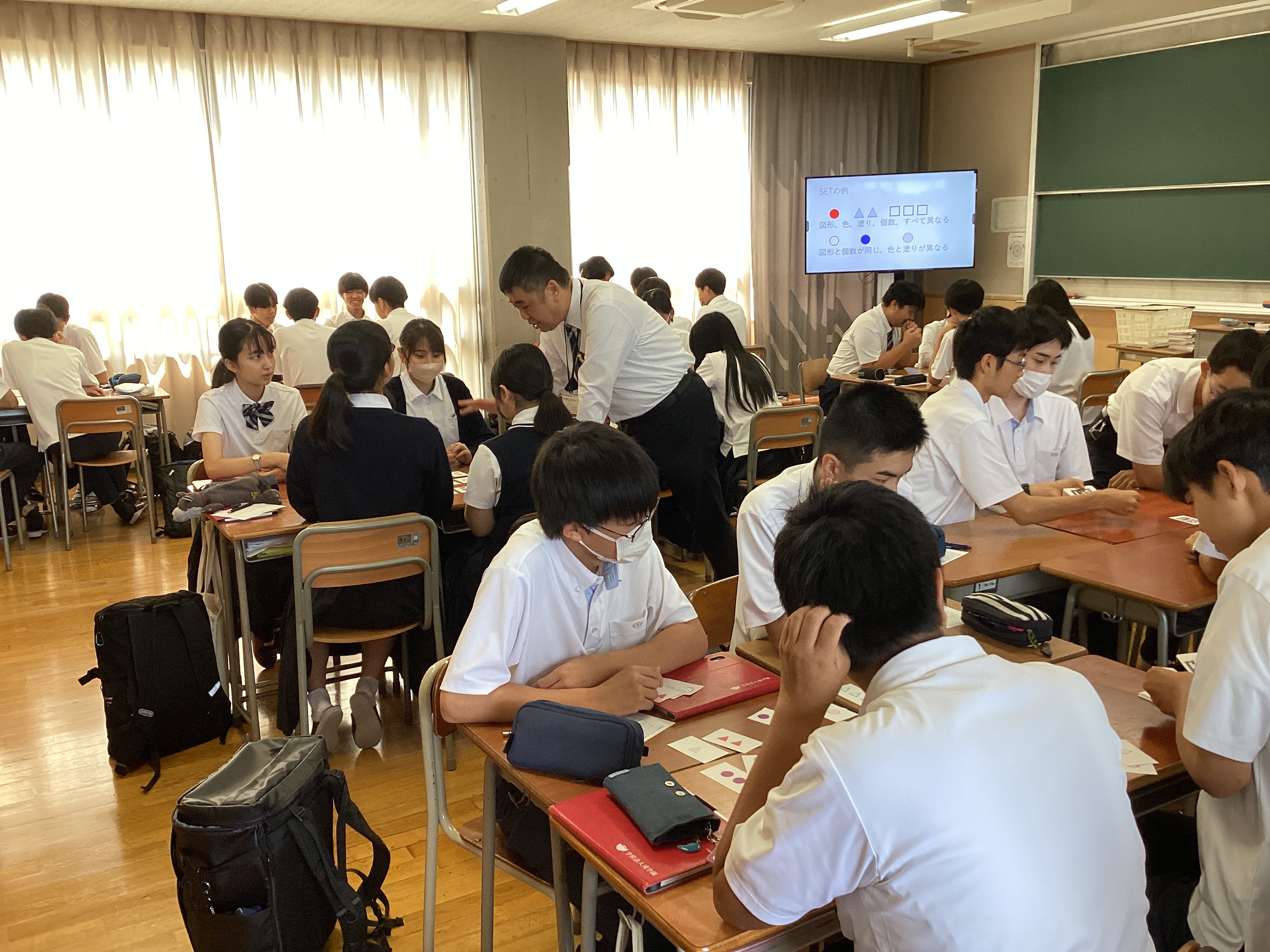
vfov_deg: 45.4
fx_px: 1137
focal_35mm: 31
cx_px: 635
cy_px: 476
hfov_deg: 58.4
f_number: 2.4
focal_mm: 3.3
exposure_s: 1/100
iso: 80
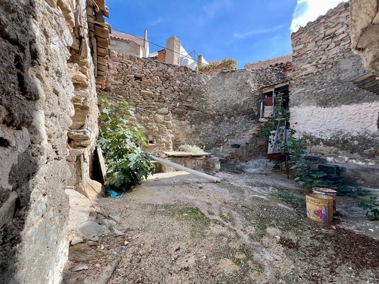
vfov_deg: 89.9
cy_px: 142
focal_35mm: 13
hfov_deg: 106.2
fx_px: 142
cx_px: 190
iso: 32
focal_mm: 1.57
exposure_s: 1/325
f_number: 1.8
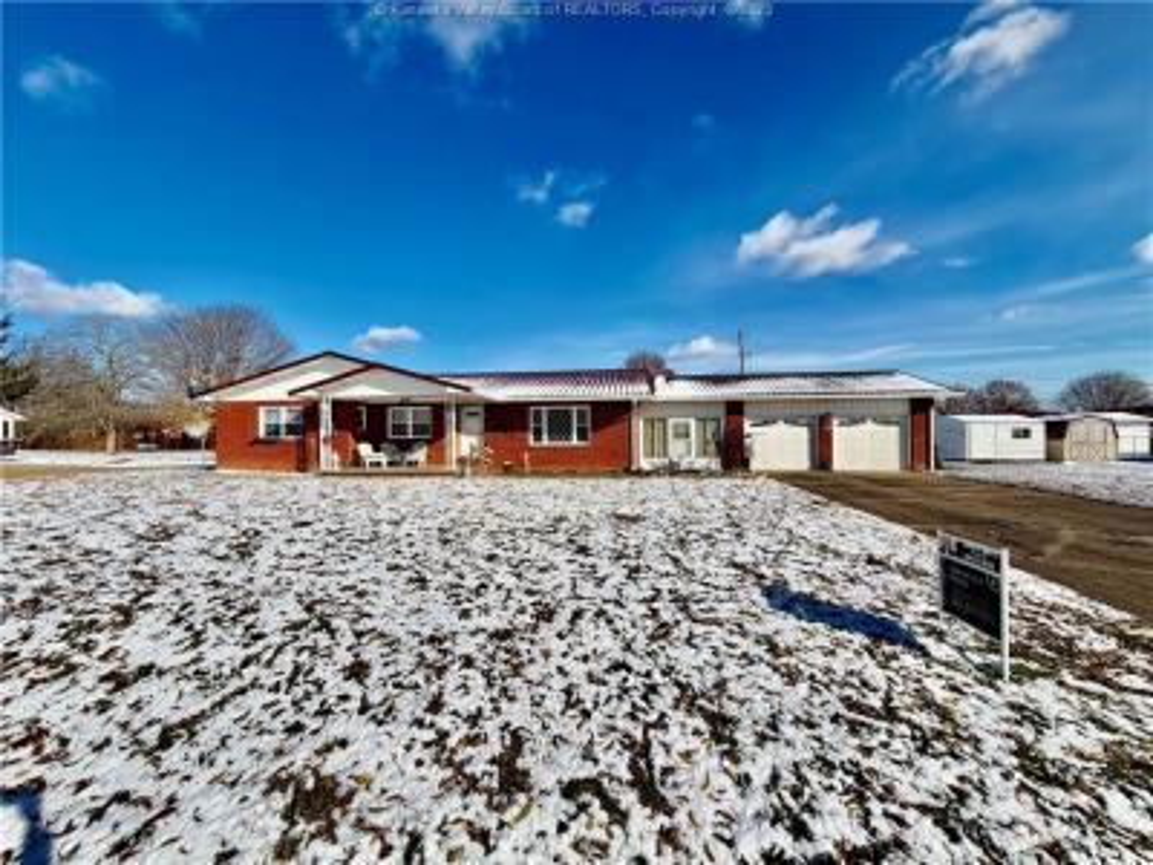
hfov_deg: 102.1
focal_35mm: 14
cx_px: 576
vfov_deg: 85.7
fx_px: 466
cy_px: 432
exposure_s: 1/1613
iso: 20
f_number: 2.2
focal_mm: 2.22
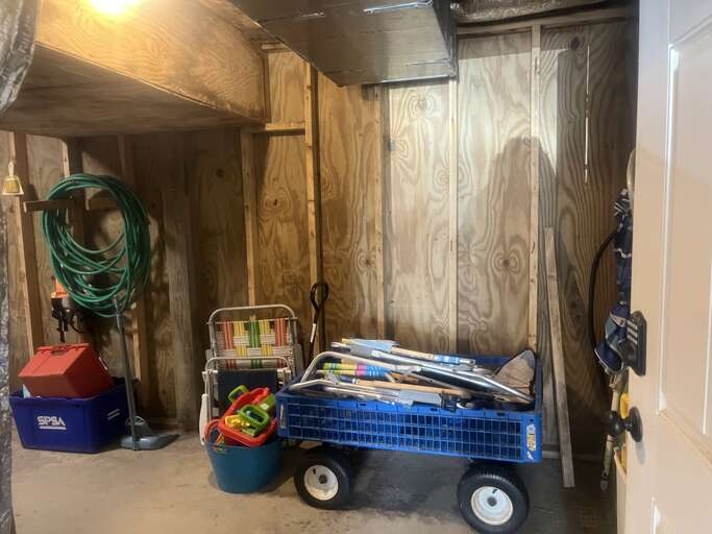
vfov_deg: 53.0
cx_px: 356
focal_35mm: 26
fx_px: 535
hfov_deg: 67.3
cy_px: 267
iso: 400
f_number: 1.6
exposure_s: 1/60
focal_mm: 5.1
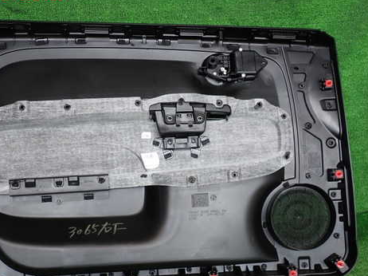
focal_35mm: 39
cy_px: 164
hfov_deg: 47.7
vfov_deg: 36.7
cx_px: 156
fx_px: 414
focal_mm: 5.4
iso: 100
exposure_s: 1/100
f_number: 2.3
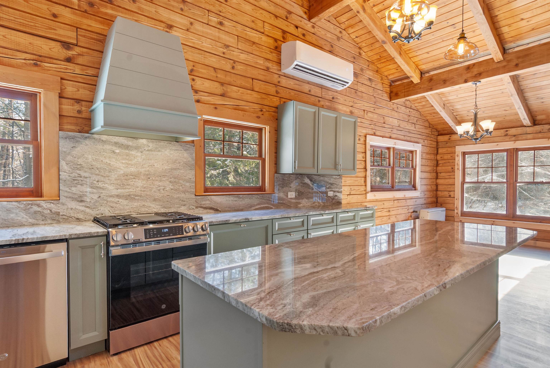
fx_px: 275
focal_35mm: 18
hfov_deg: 89.9
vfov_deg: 67.5
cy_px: 184
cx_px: 275
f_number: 10
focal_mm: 12
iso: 200
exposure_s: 1/1.67
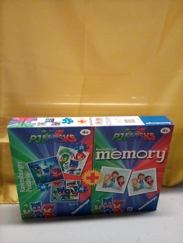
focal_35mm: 28
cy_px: 122
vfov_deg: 63.4
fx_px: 197
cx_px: 92
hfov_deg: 49.7
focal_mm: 2.27
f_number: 2.2
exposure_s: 1/25
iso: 223
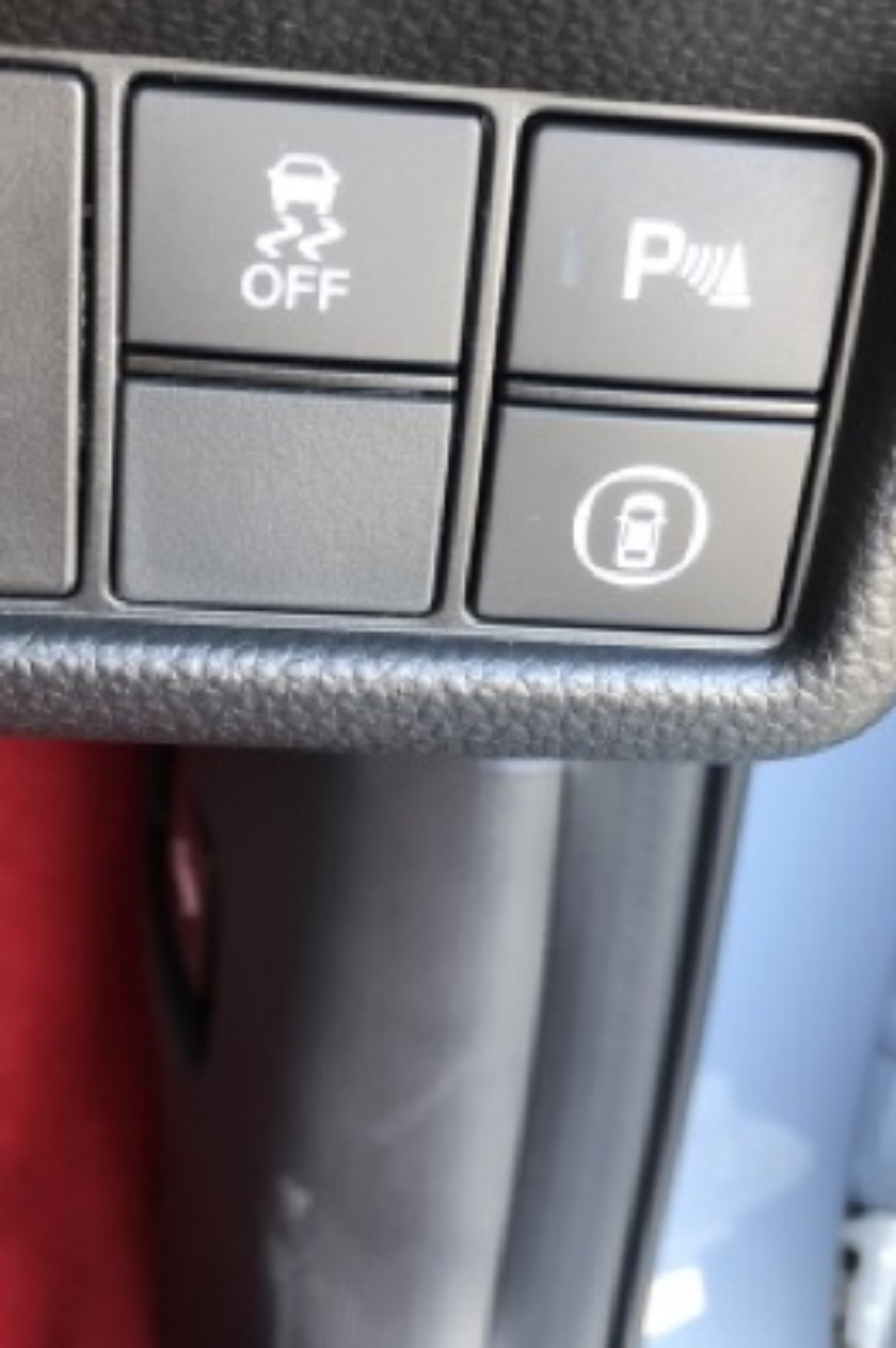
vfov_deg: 41.8
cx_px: 431
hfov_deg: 28.6
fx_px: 1758
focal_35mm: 47
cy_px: 550
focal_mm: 3.99
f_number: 1.8
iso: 32
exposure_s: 1/24
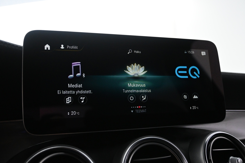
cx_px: 122
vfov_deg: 36.9
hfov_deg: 53.1
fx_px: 245
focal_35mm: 36
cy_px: 82
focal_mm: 24
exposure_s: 1/80
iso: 2500
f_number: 4.2
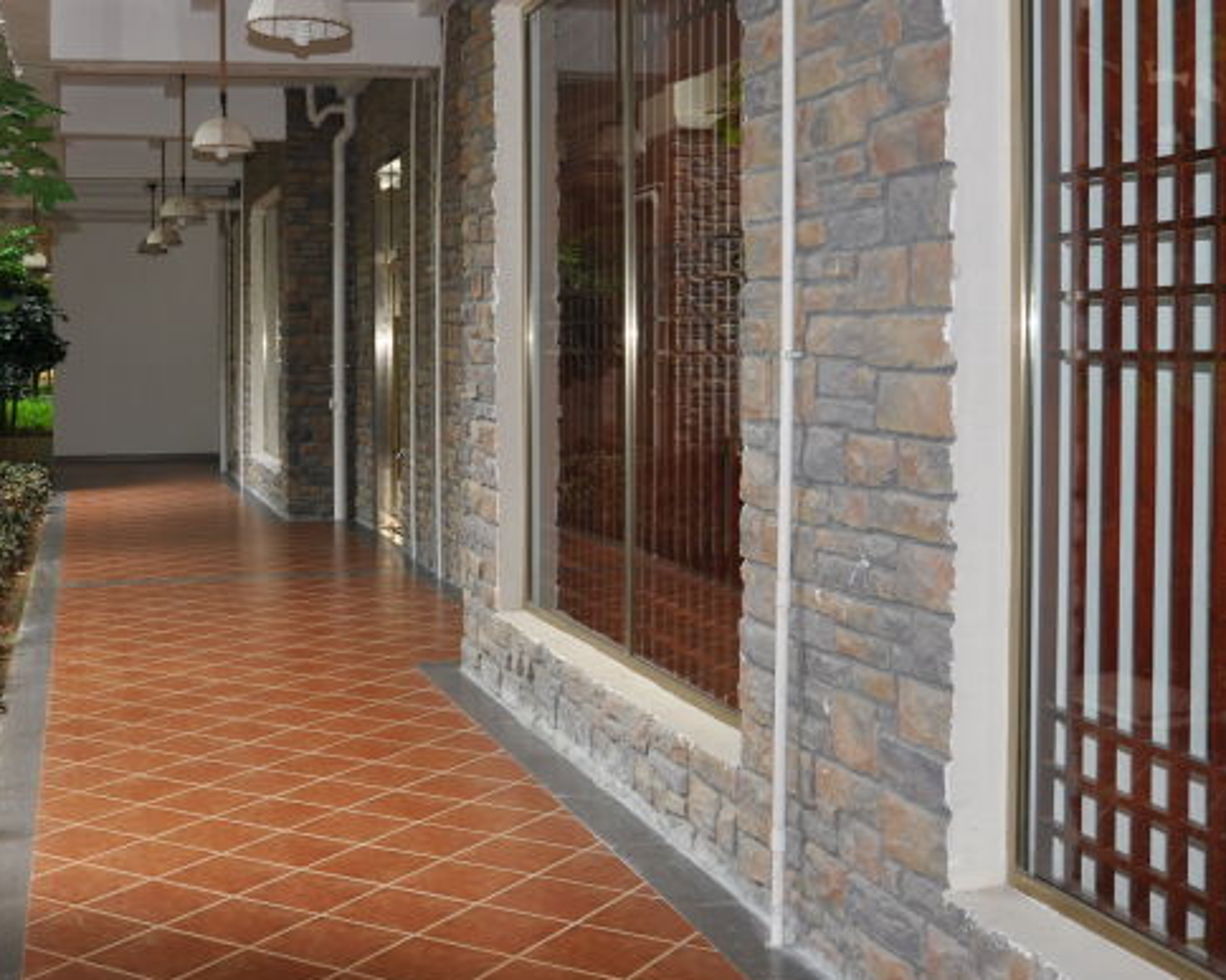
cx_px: 431
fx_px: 1769
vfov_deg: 30.9
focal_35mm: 49
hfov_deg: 37.9
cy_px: 389
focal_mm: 21
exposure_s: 1/60
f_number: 5.6
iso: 200
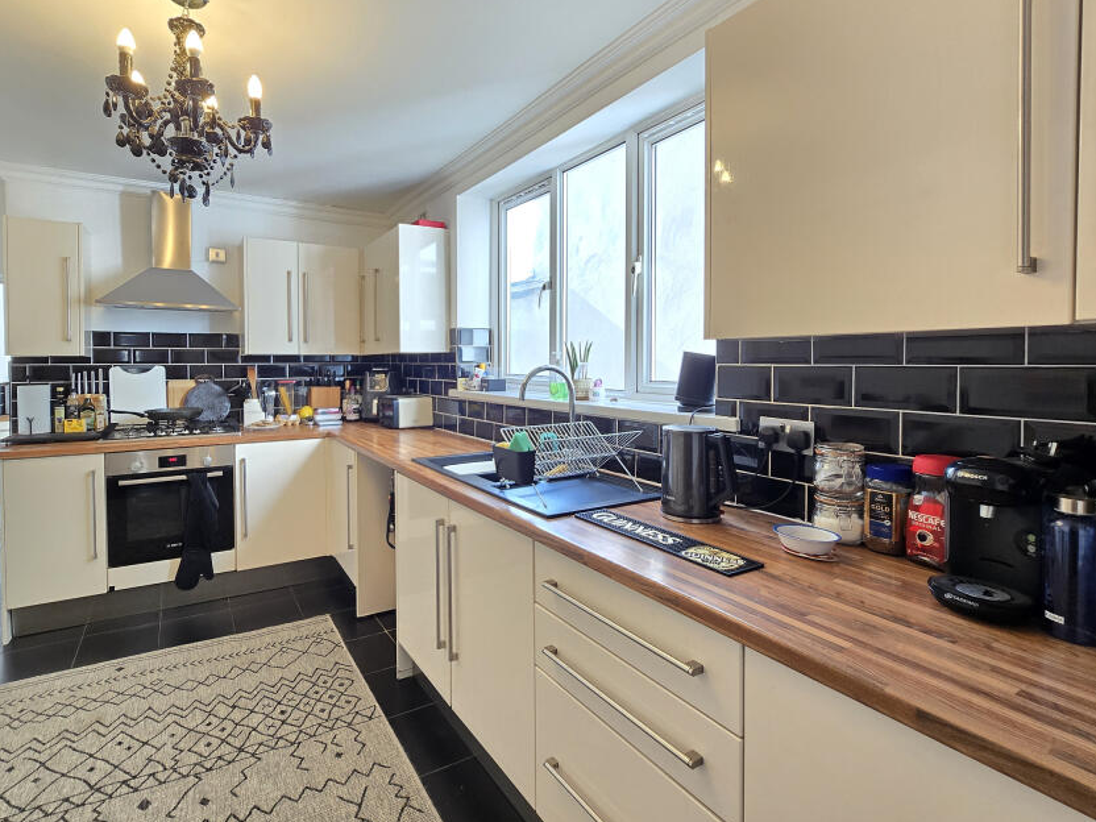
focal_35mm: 16
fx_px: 507
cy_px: 383
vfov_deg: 78.0
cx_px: 483
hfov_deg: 94.1
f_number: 2.2
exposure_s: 1/50
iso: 160
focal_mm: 2.2
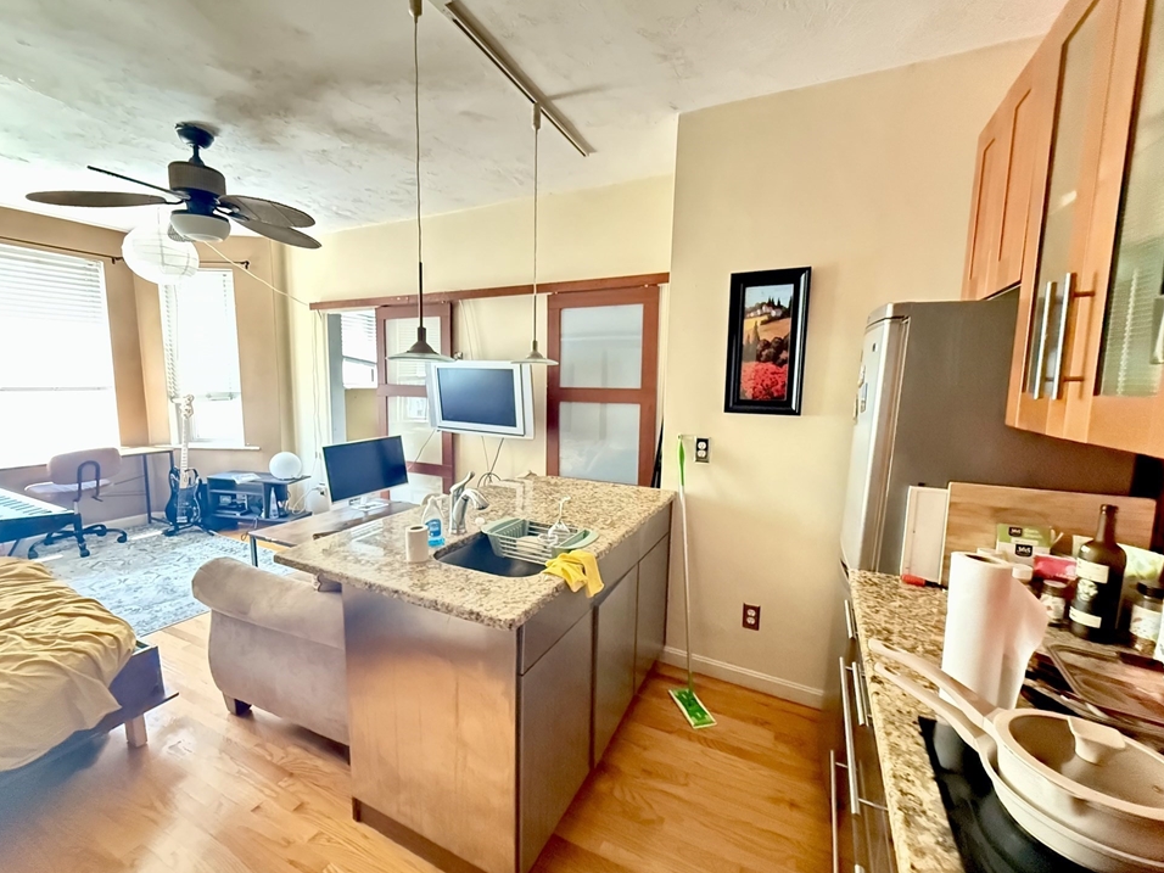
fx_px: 504
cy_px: 443
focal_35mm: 15
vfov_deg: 81.7
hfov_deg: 98.1
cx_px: 554
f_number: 2.2
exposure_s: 1/30
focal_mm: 2.22
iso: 2000
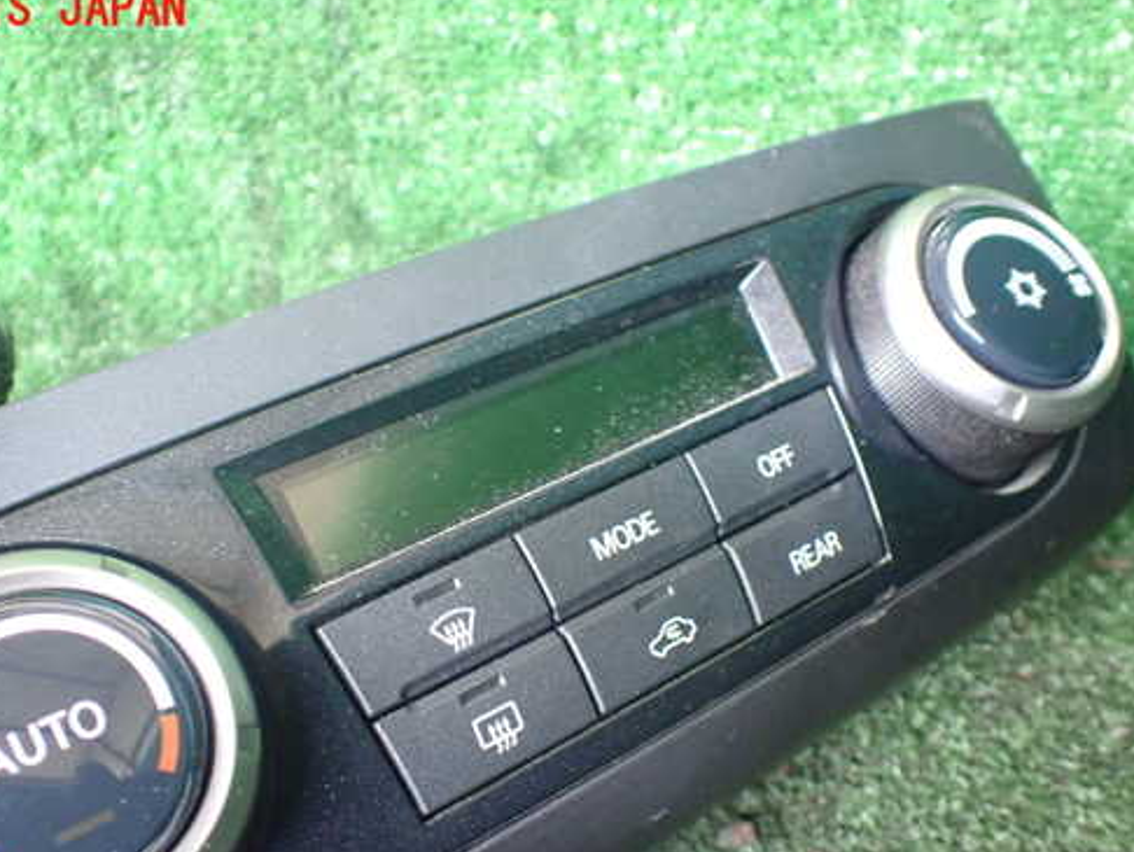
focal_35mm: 37
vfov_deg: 38.6
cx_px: 462
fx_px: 1213
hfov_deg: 49.8
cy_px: 507
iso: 800
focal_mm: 5.4
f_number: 2.3
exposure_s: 1/30
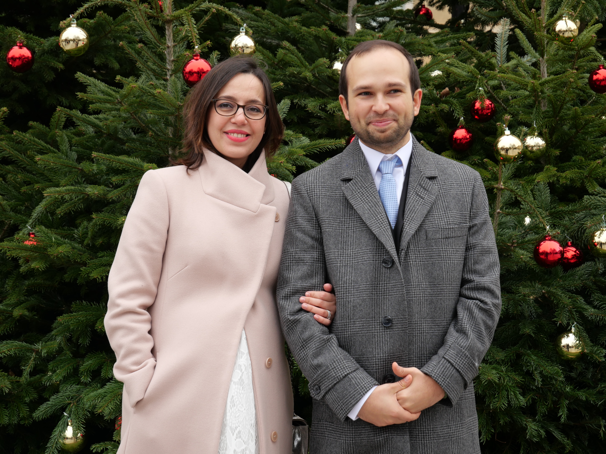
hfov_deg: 27.0
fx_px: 1260
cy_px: 227
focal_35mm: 72
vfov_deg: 20.4
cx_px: 303
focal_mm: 36
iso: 250
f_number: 5.3
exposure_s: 1/80
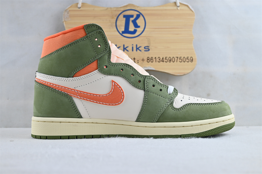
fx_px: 273
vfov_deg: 35.5
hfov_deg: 51.3
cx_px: 131
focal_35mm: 38
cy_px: 87
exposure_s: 1/50
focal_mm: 25
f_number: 4.2
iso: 100
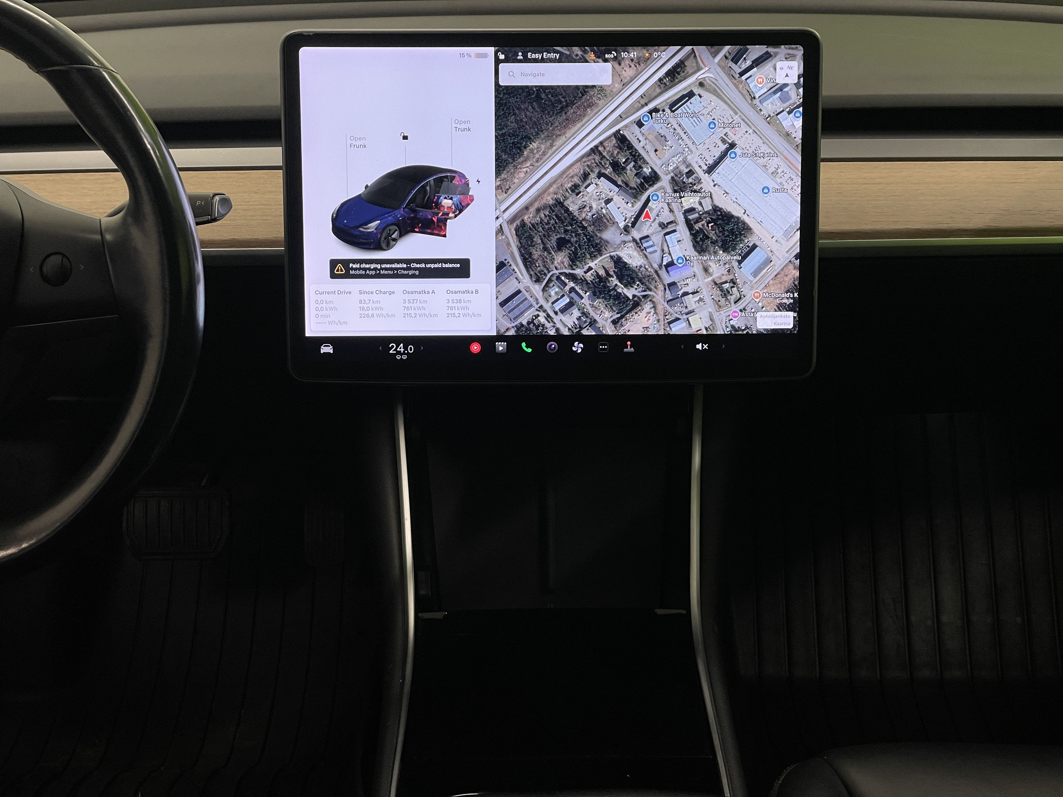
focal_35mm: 52
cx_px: 532
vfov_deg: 28.0
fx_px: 1597
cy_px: 398
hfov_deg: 36.8
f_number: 2
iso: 50
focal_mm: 6
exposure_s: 1/100
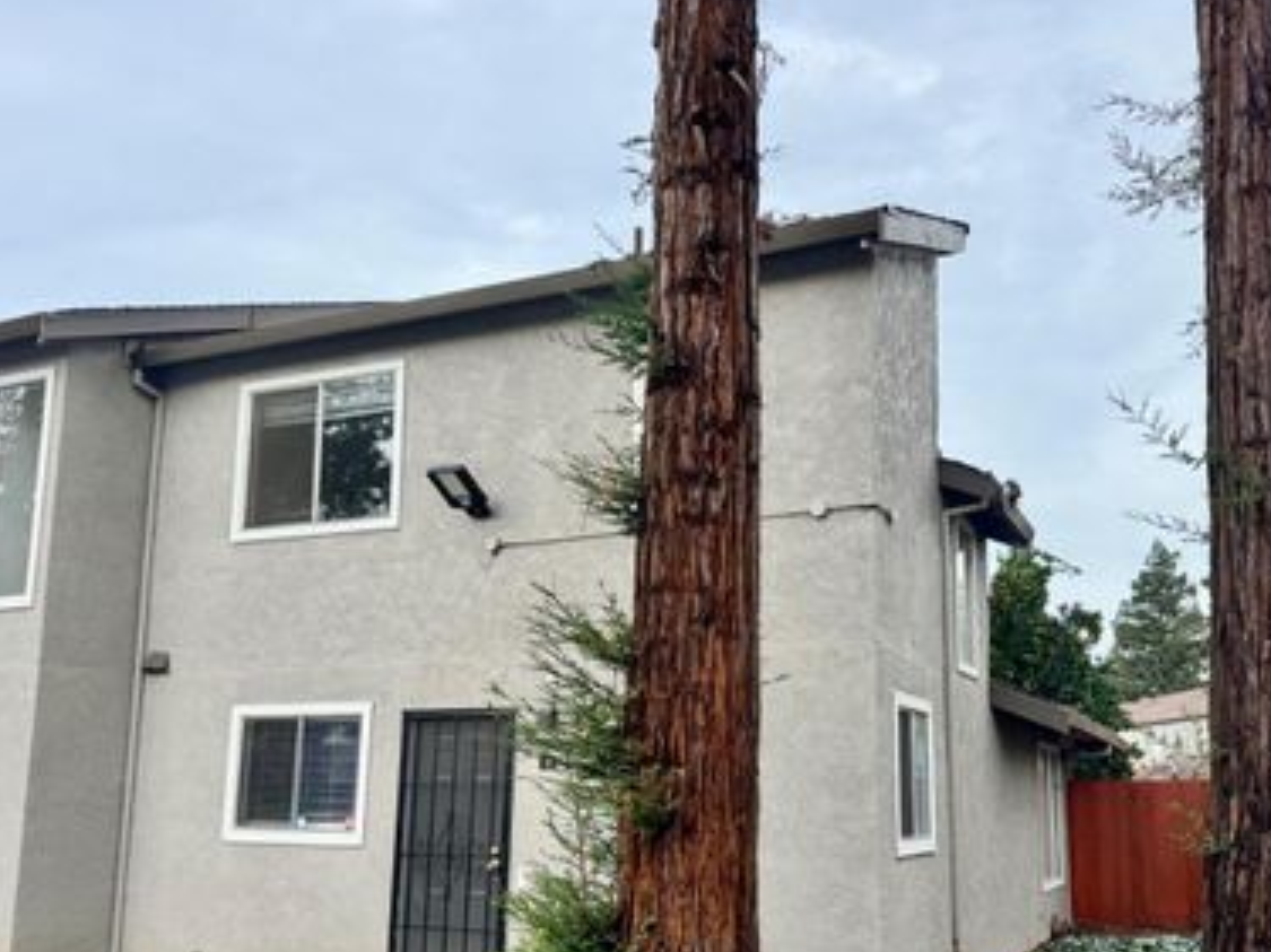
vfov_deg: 43.8
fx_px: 1175
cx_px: 678
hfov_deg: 56.8
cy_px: 598
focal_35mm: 32
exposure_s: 1/1366
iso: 80
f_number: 1.78
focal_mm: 6.76
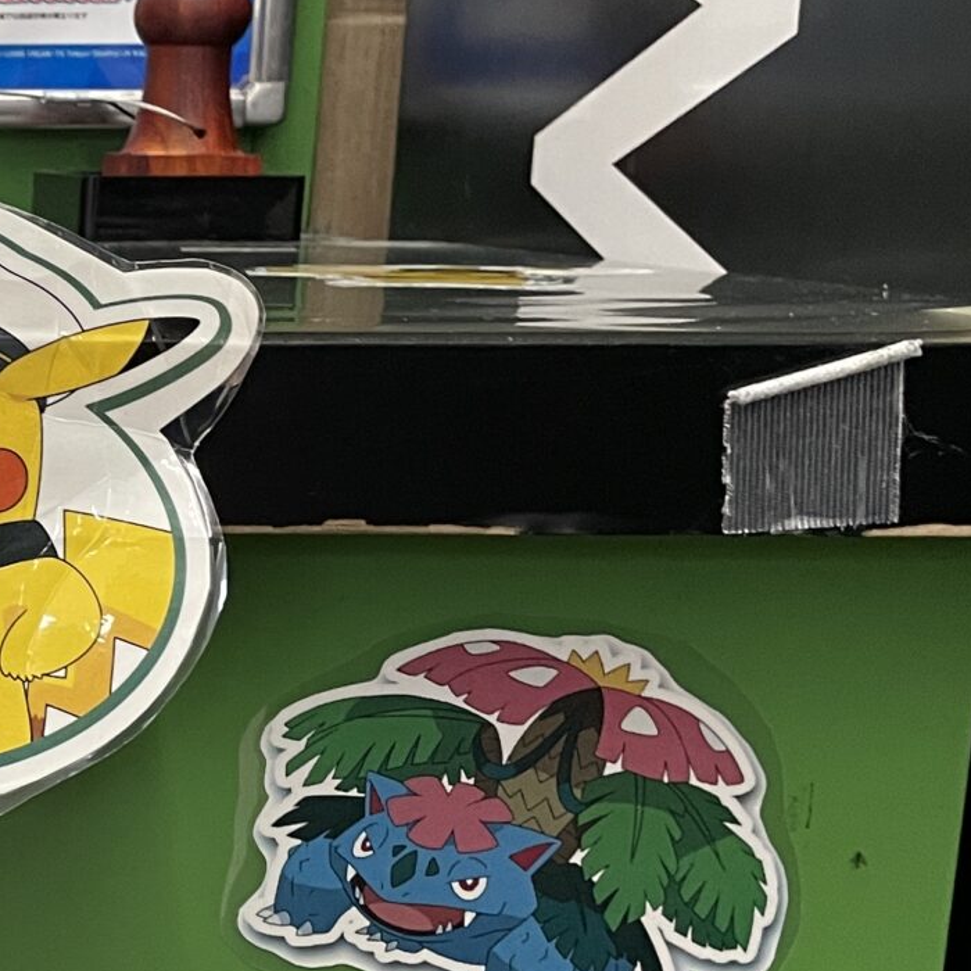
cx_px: -644
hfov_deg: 17.6
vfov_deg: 20.5
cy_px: 725
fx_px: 2666
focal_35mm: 84
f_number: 1.6
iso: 125
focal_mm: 4.2
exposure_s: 1/50
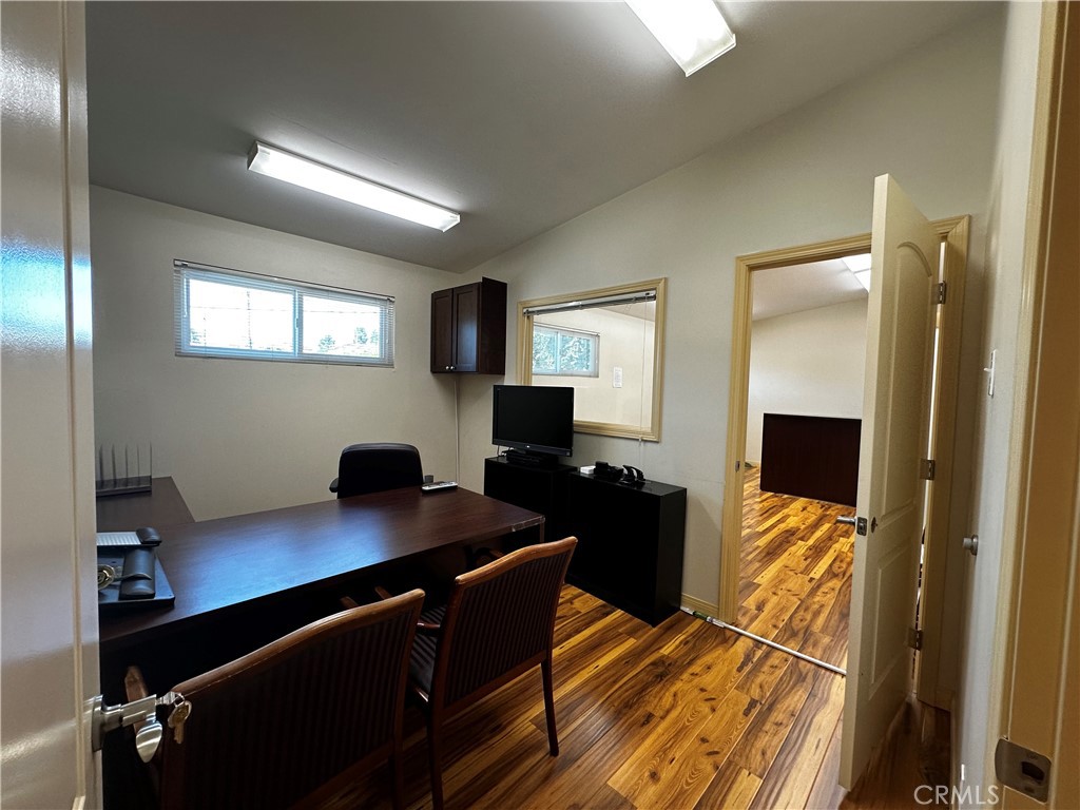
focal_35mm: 14
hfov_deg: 102.1
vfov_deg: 85.7
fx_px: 437
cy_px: 405
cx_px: 540
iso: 160
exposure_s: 1/120
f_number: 2.2
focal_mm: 2.22
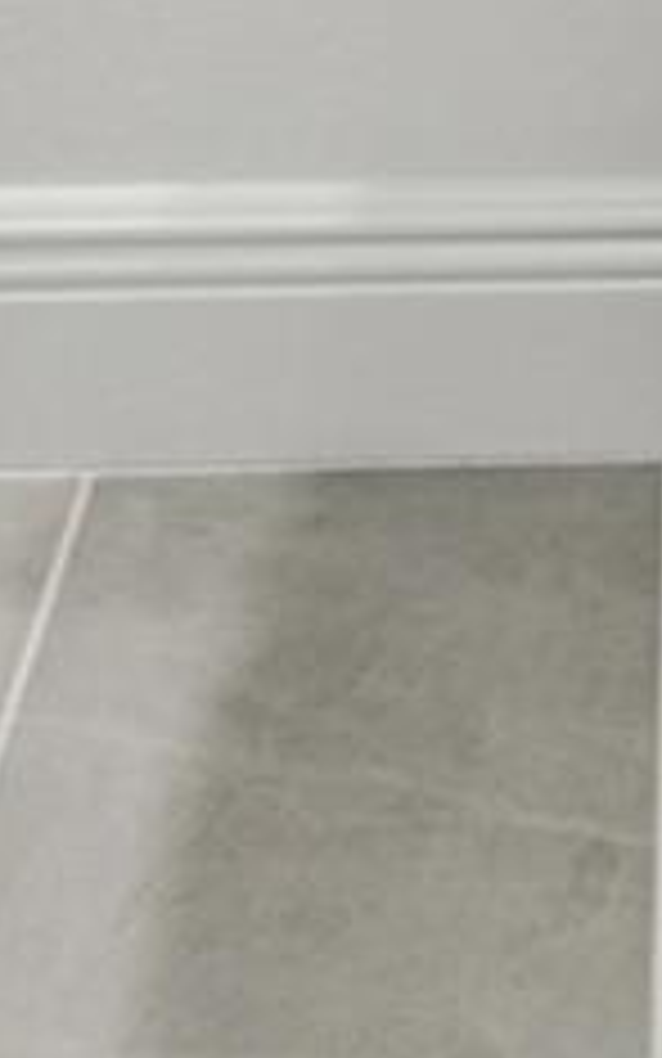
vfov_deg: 14.6
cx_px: 820
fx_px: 3000
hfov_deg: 12.3
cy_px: -1328
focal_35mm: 104
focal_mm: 10
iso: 100
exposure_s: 1/15
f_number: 7.1
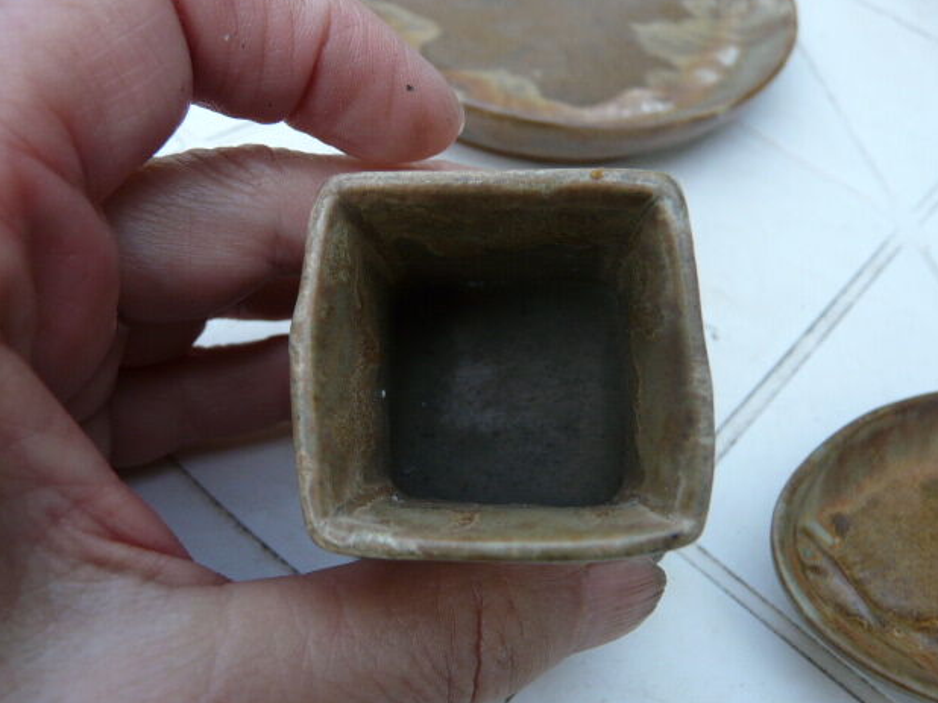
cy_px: 342
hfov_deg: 61.7
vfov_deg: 48.2
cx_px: 483
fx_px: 786
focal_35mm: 29
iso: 100
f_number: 2.8
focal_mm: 4.6
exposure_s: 1/80
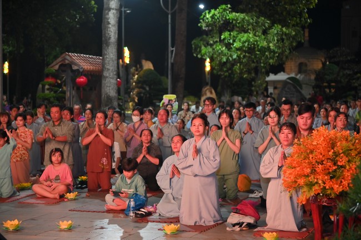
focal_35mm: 78
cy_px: 120
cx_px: 180
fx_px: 781
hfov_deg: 26.0
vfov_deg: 17.5
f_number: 4
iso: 1000
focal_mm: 78
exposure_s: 1/100
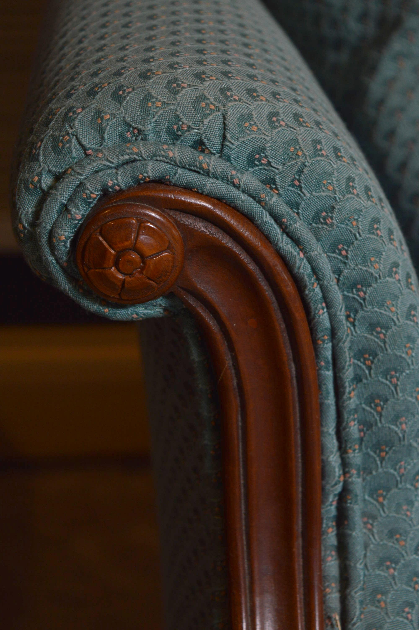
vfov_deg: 24.6
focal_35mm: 82
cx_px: 210
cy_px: 315
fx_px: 1443
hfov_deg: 16.5
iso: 400
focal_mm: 55
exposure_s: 1/60
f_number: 7.1
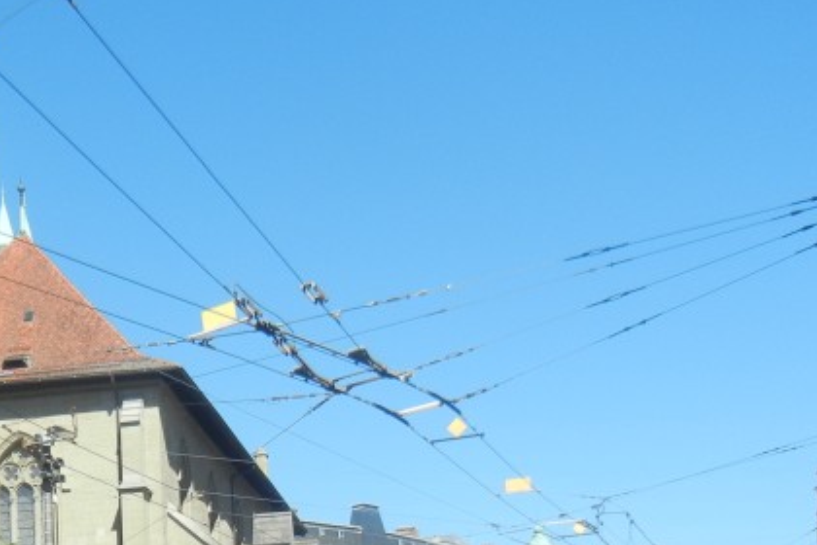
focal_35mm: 76
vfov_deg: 17.5
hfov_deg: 25.6
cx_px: 45
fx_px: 1725
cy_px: 549
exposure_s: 1/257
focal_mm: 5.4
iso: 160
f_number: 7
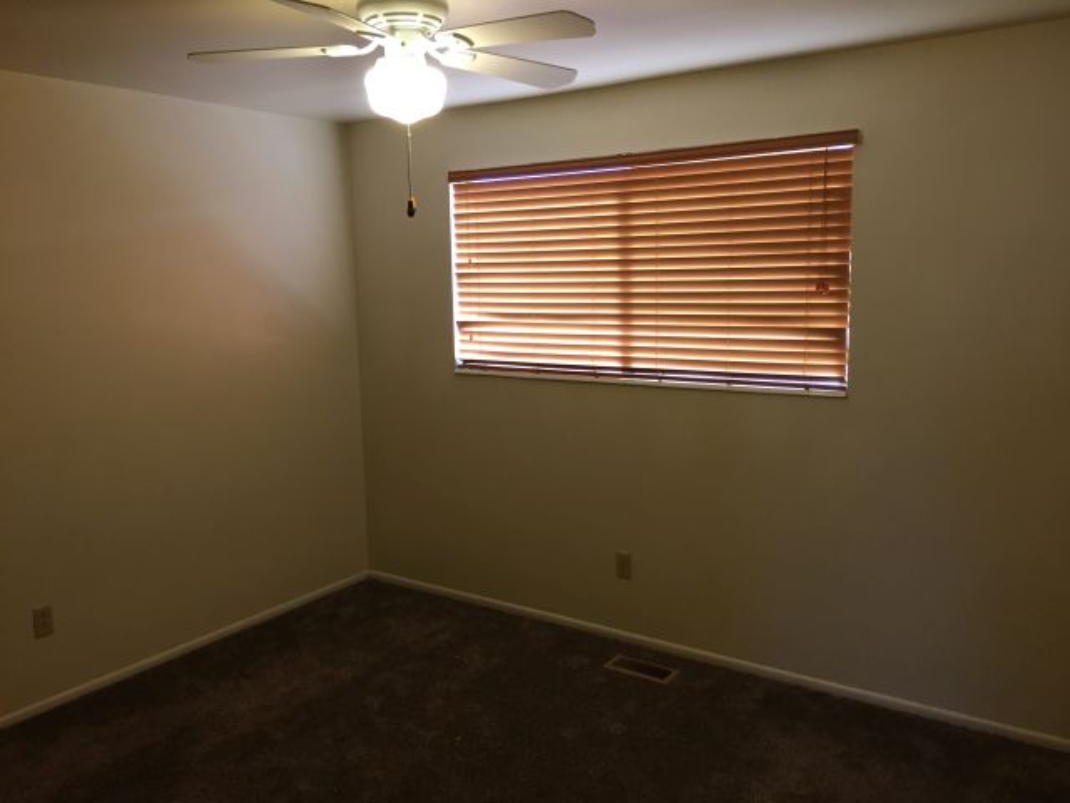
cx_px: 535
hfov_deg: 61.7
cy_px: 402
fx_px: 896
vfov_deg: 48.2
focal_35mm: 29
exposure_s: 1/30
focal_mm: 4.15
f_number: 2.2
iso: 50
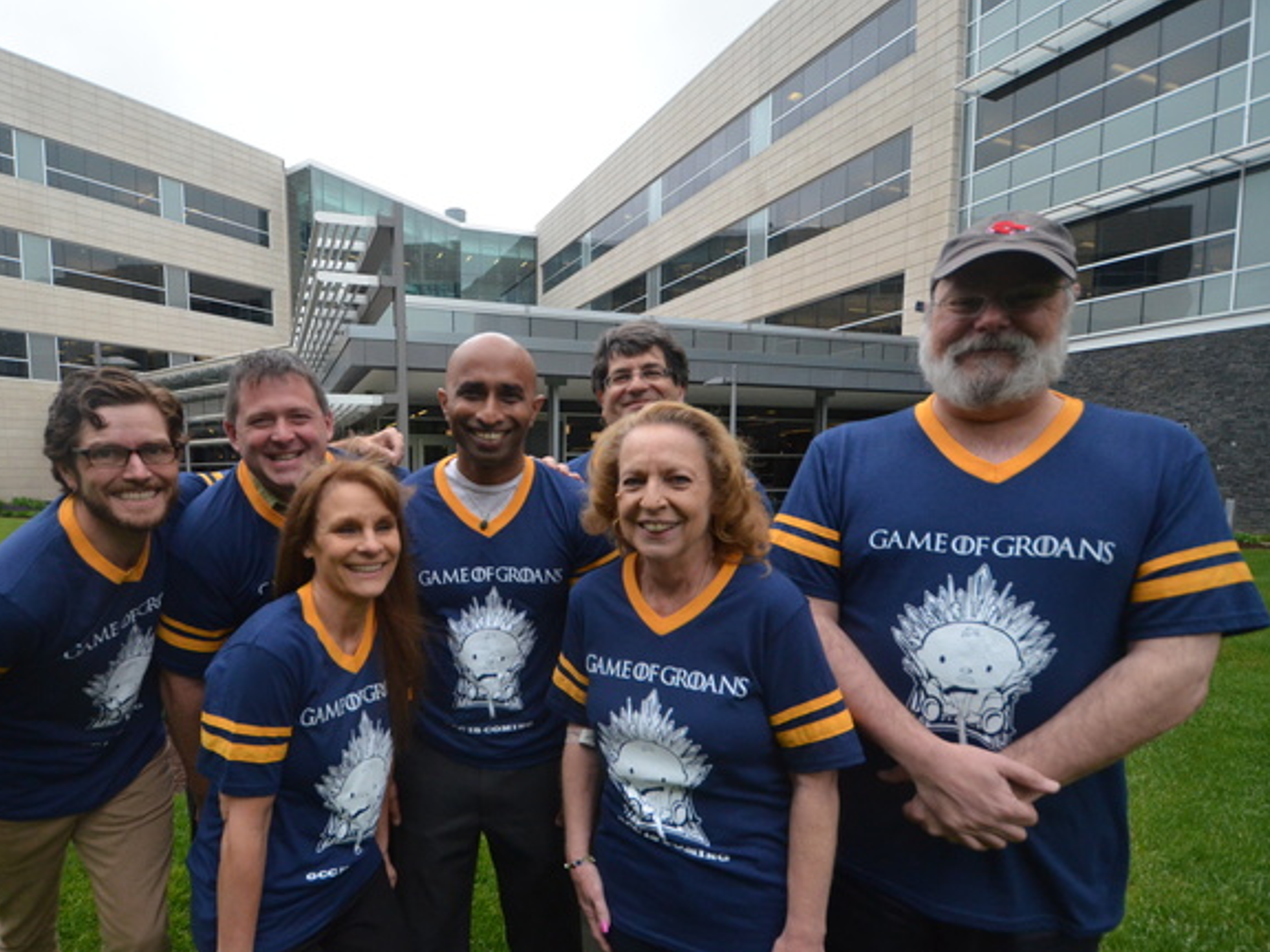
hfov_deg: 86.4
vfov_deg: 71.4
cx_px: 496
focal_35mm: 18
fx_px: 660
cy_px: 523
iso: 1600
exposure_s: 1/1600
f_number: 4.5
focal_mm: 10
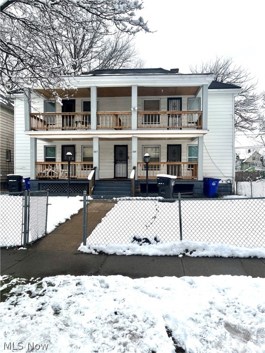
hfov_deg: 53.1
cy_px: 176
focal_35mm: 26
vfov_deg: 67.3
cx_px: 132
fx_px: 265
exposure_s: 1/422
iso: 50
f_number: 1.6
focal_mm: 5.1
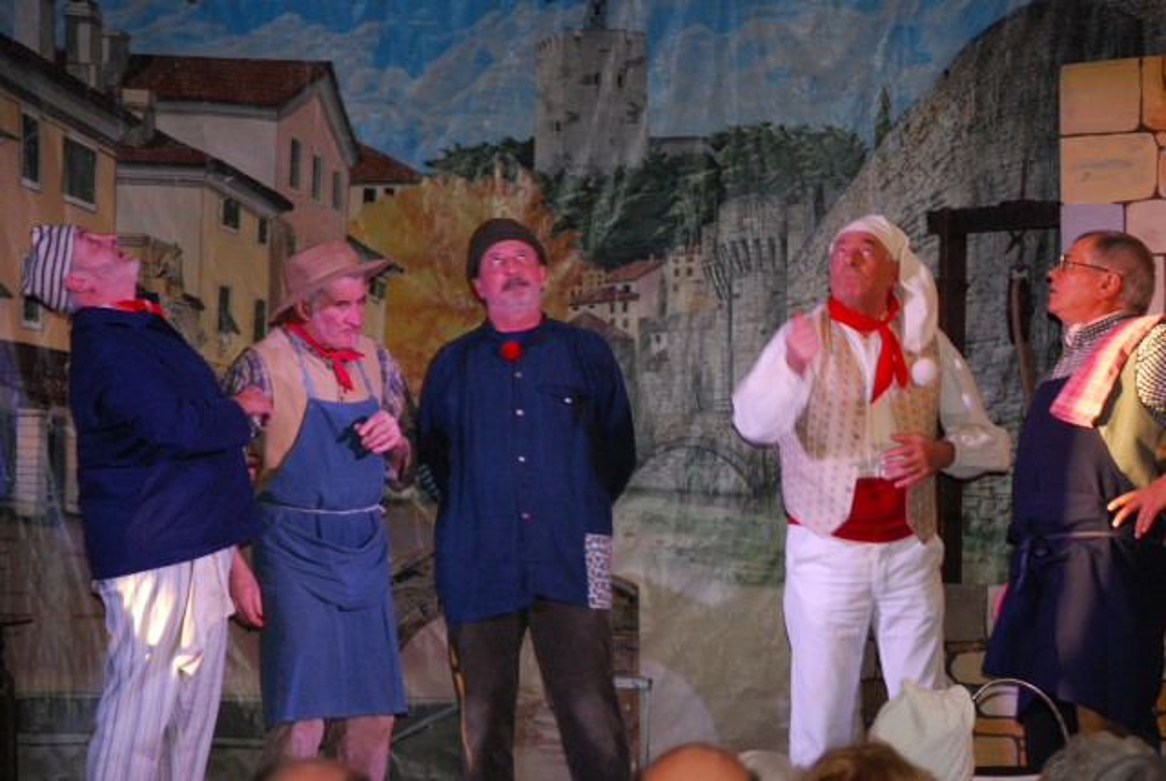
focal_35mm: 129
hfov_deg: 15.9
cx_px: 583
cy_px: 390
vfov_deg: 10.7
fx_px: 4185
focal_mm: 86
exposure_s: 1/80
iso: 800
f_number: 5
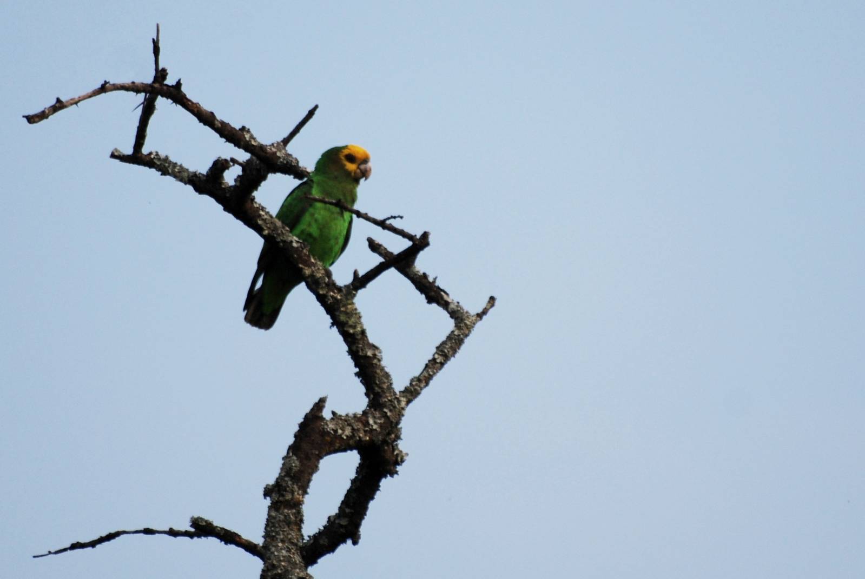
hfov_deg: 4.6
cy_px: 290
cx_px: 432
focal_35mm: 450
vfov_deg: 3.1
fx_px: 10827
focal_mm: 300
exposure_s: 1/800
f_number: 5.6
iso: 200
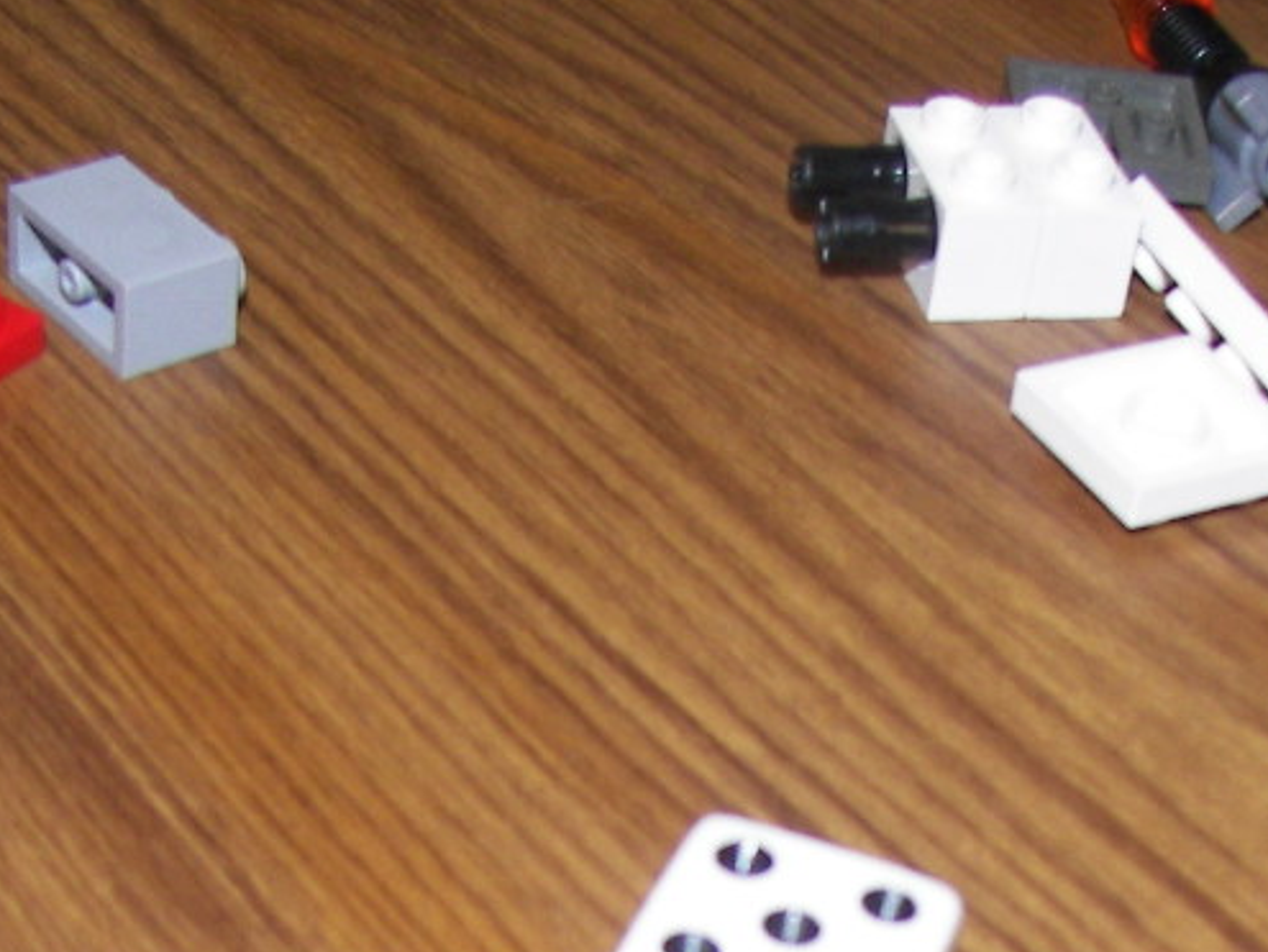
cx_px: 768
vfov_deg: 15.2
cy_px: 1208
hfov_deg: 21.0
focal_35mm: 93
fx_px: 3409
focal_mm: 6
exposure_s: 1/30
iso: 100
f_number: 2.8
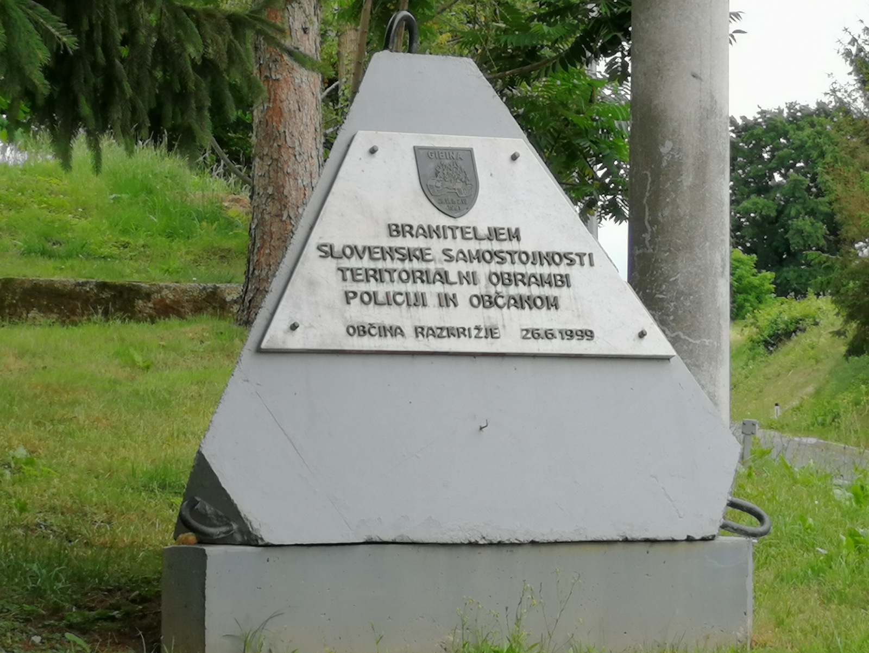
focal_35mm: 102
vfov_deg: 14.5
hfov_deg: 19.2
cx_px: 434
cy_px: 326
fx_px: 2562
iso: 50
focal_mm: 3.95
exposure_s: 1/440
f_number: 1.8
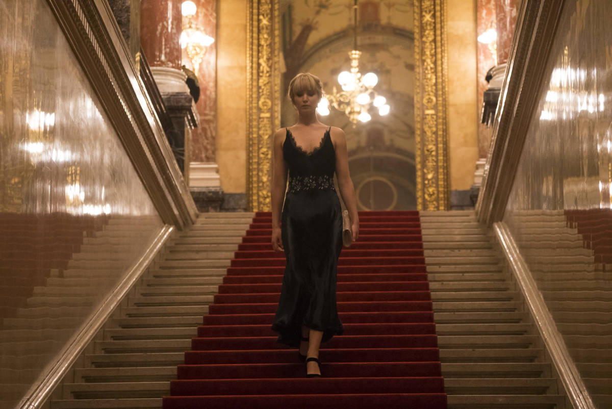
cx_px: 306
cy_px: 204
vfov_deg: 11.8
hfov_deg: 17.6
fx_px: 1973
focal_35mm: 116
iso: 8000
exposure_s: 1/160
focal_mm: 116
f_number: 5
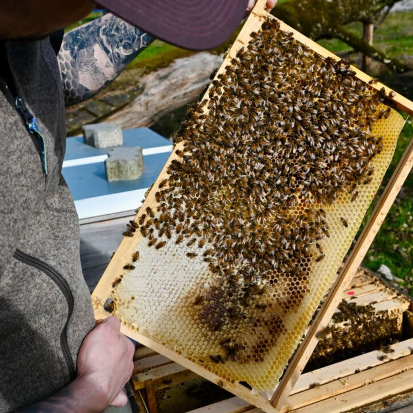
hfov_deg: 39.2
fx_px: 580
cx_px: 205
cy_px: 180
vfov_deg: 39.1
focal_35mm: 43
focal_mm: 22
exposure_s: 1/250
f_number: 5.6
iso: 110
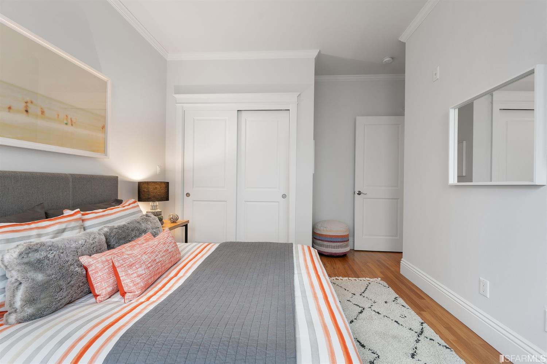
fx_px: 213
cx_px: 274
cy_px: 182
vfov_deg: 81.2
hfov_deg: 104.3
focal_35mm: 14
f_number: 8
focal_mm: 14
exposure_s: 1/2
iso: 100
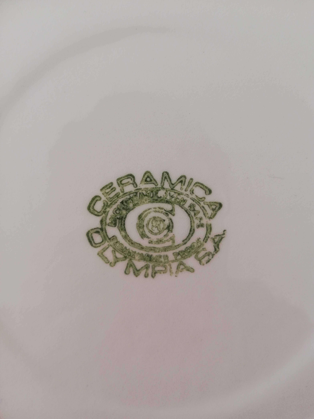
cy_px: 210
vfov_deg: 67.3
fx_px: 314
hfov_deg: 53.1
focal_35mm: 26
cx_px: 157
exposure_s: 1/60
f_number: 2.2
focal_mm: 3.81
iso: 80
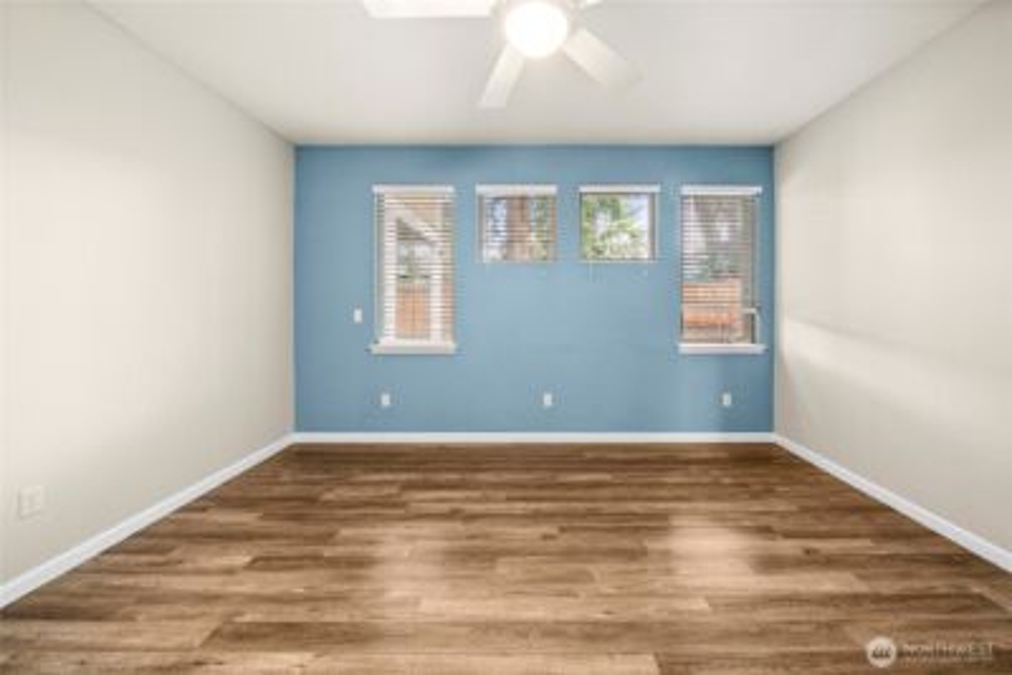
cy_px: 338
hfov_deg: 112.6
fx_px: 337
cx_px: 506
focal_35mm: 12
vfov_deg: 90.1
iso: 1000
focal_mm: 12
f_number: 7.1
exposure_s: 1/4
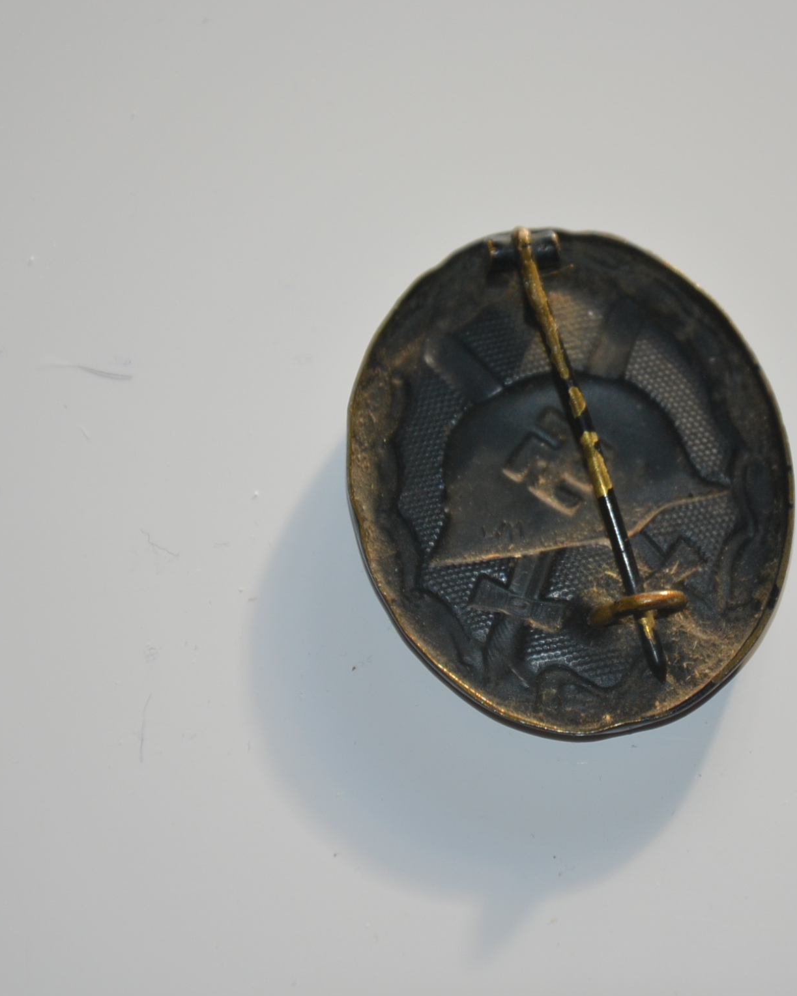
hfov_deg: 6.9
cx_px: 608
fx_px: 6567
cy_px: 498
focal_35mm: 223
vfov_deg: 8.7
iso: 320
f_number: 5.6
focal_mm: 105
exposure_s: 1/60
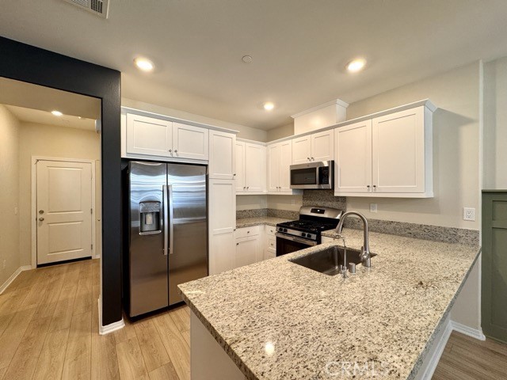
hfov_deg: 102.1
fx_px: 205
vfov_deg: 85.7
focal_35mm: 14
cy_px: 190
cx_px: 254
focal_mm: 2.22
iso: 200
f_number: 2.2
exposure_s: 1/120
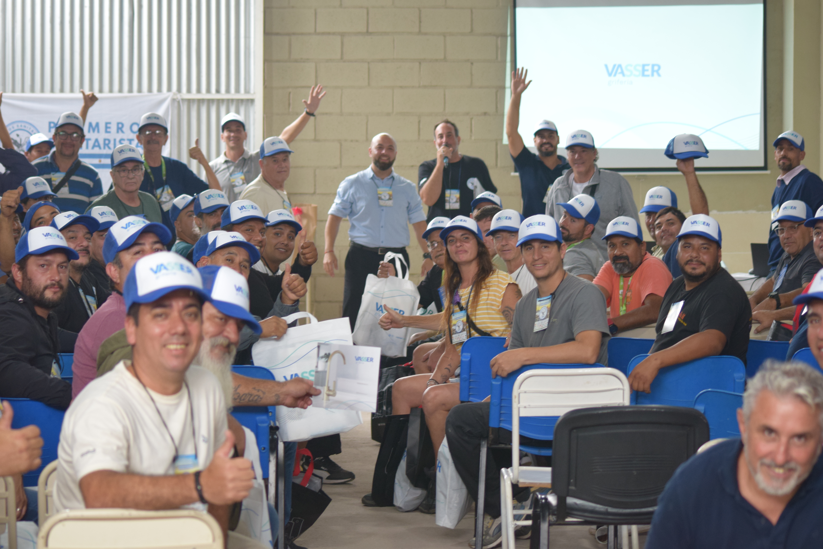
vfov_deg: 13.0
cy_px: 274
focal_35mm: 105
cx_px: 412
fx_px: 2400
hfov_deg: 19.5
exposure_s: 1/60
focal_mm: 70
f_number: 4
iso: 900
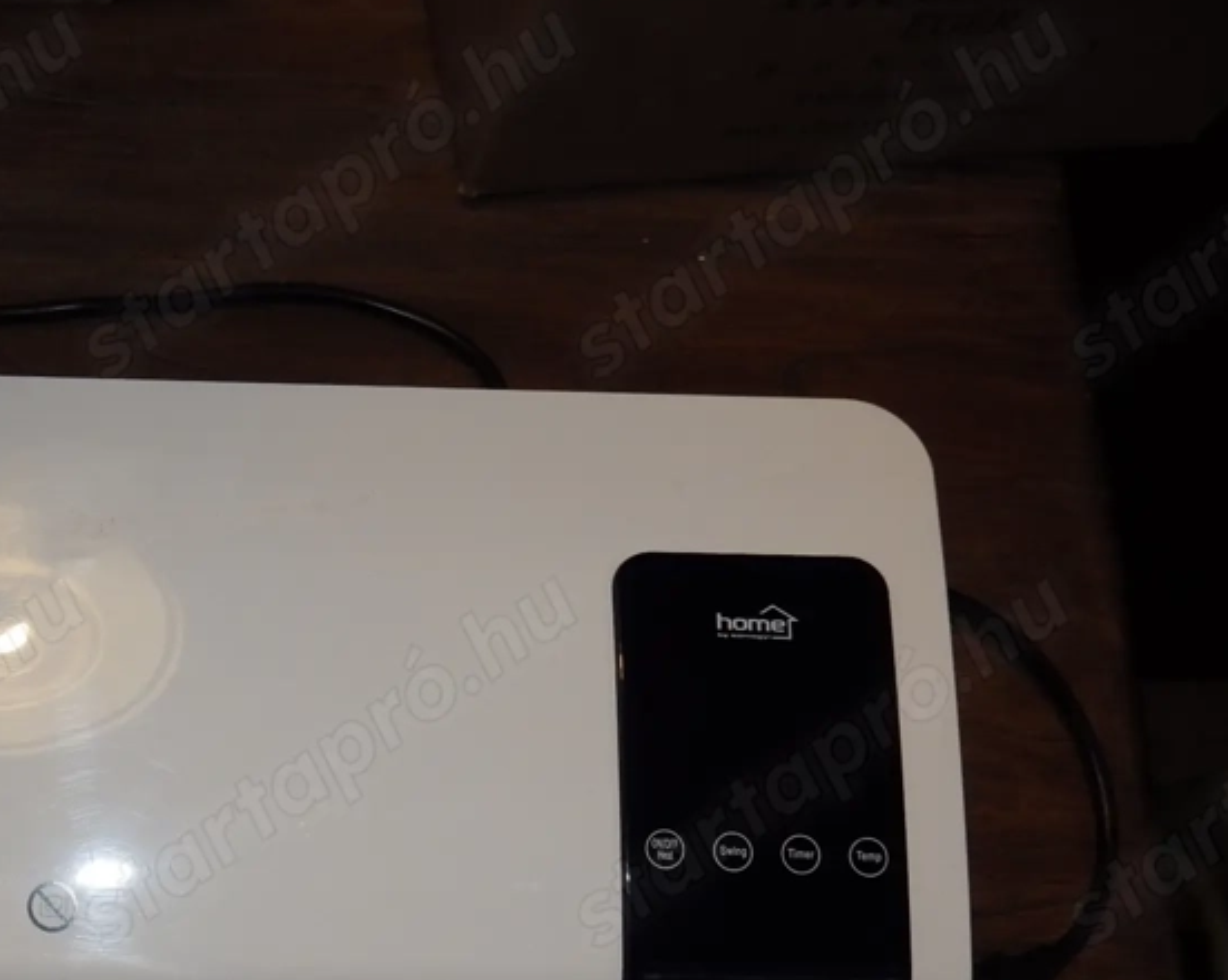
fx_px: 1416
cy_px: 800
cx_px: 127
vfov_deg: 36.7
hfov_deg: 43.0
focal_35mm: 39
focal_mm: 4
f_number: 3.1
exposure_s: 1/45
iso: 160
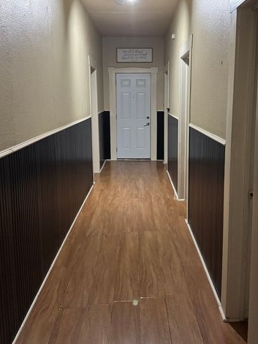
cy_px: 147
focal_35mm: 34
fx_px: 338
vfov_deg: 53.8
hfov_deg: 41.8
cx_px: 132
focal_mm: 6.76
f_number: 1.78
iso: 800
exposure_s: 1/60
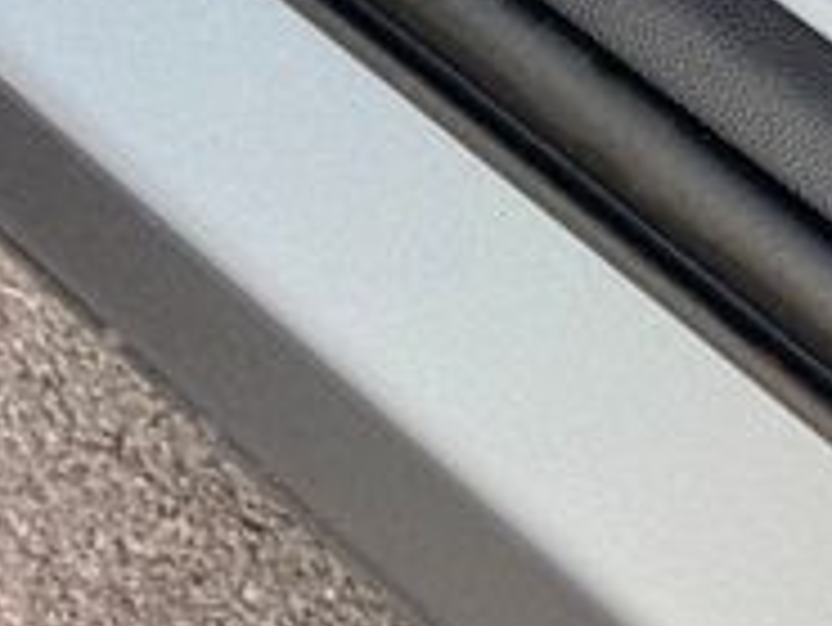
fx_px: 2333
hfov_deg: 19.8
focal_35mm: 97
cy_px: -212
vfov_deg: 14.5
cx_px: 783
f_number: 1.8
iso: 20
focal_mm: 3.99
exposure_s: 1/194
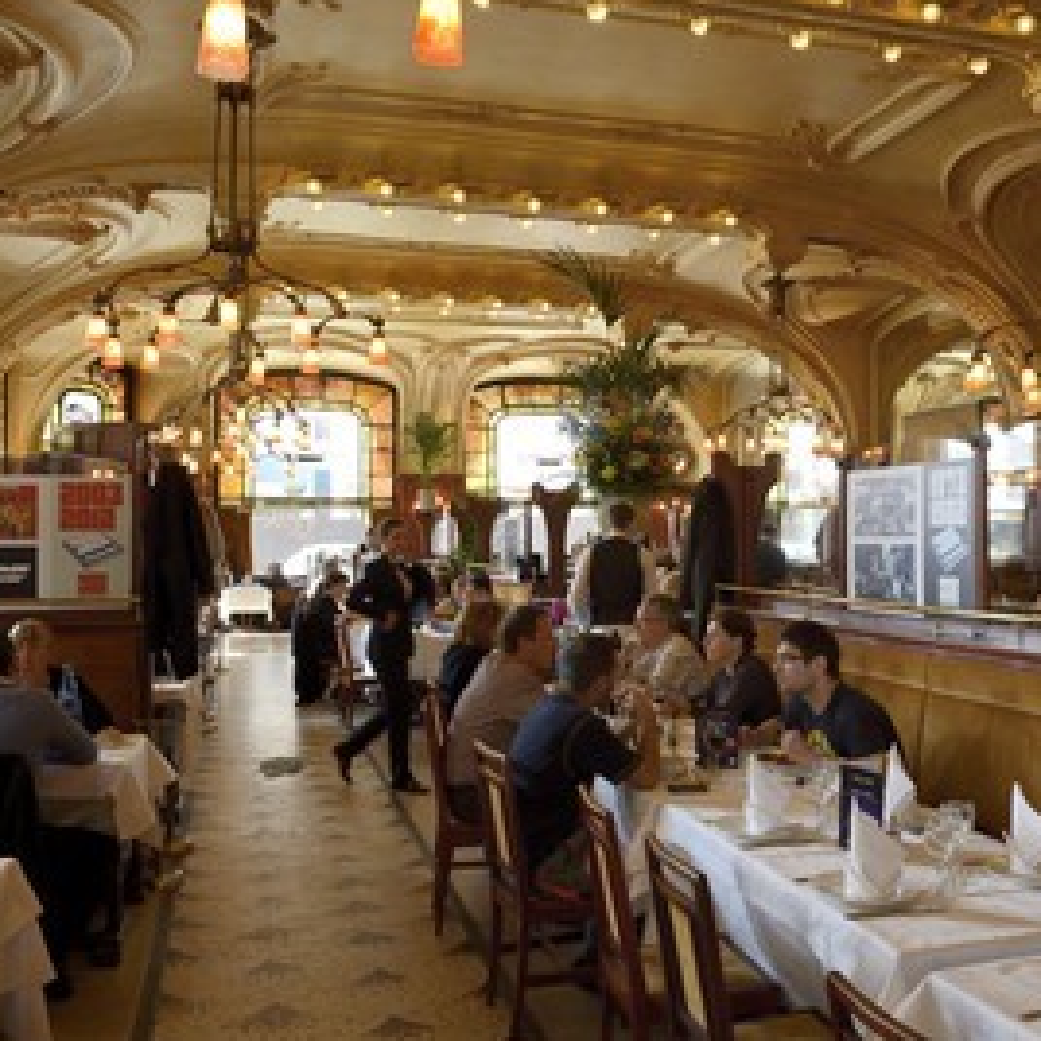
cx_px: 598
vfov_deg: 51.1
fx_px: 1089
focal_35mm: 32
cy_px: 513
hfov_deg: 50.9
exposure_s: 1/40
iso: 800
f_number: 11
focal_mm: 24
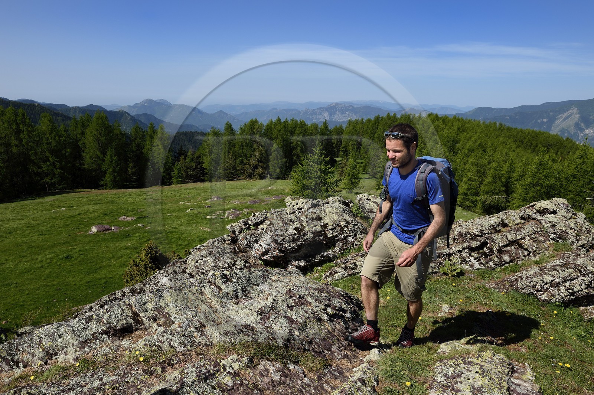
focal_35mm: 24
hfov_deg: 73.8
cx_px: 297
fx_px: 396
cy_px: 198
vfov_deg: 53.1
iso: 200
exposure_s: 1/320
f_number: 11
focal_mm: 24
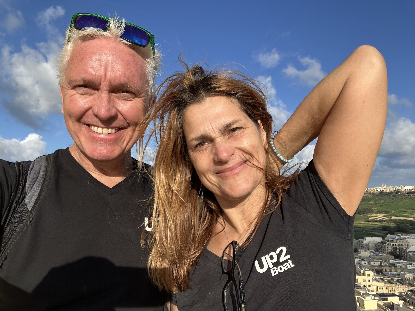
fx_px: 276
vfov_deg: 58.9
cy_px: 156
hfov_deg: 73.9
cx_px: 208
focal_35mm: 23
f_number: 1.9
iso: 25
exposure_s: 1/1795
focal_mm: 2.69
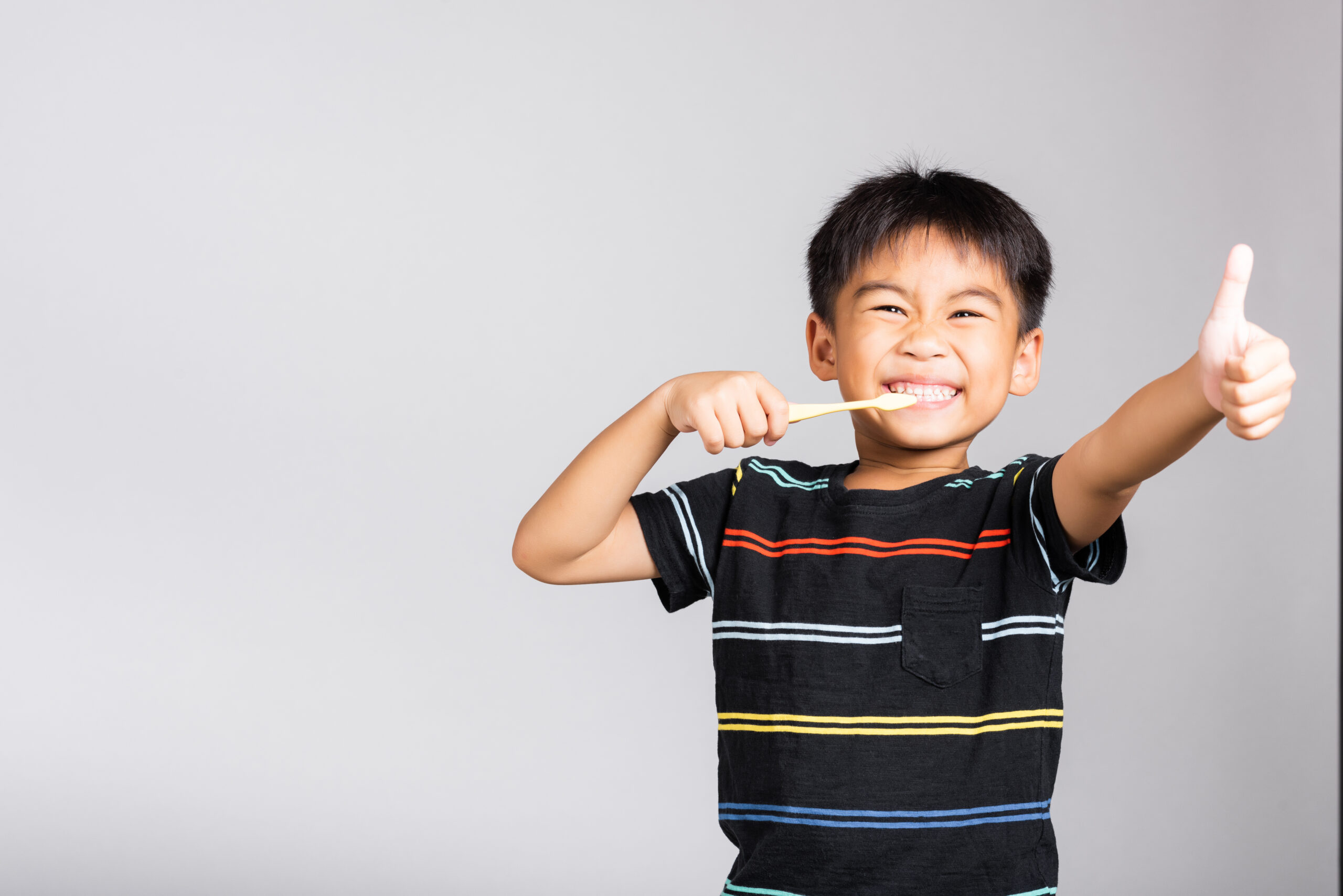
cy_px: 448
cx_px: 672
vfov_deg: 15.9
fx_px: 3209
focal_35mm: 86
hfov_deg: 23.6
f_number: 9
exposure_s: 1/200
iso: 250
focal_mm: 86
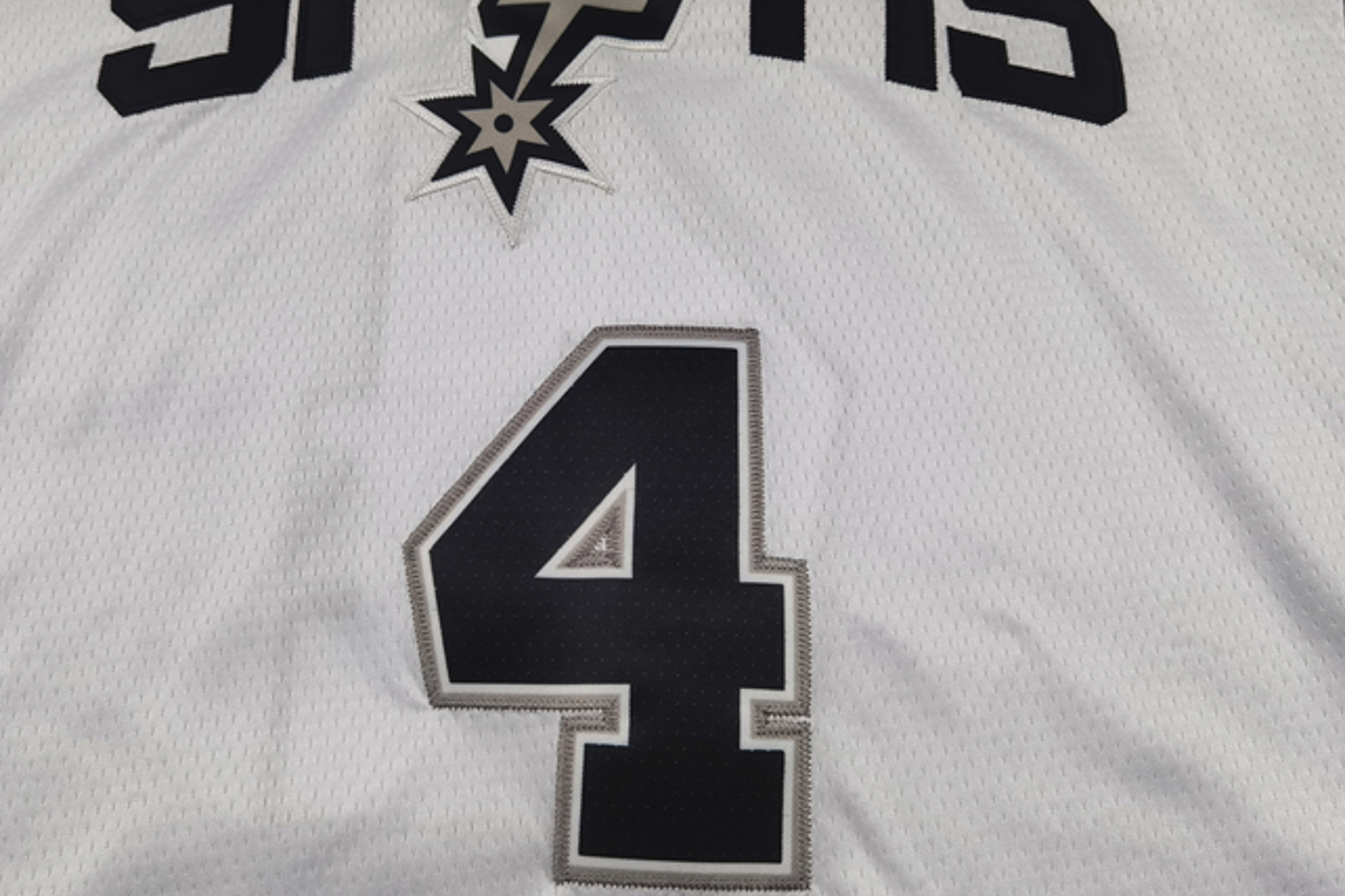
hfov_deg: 54.3
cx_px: 589
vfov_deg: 37.8
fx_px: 1308
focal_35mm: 35
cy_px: 391
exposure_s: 1/864
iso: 160
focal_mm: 6.71
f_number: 1.9
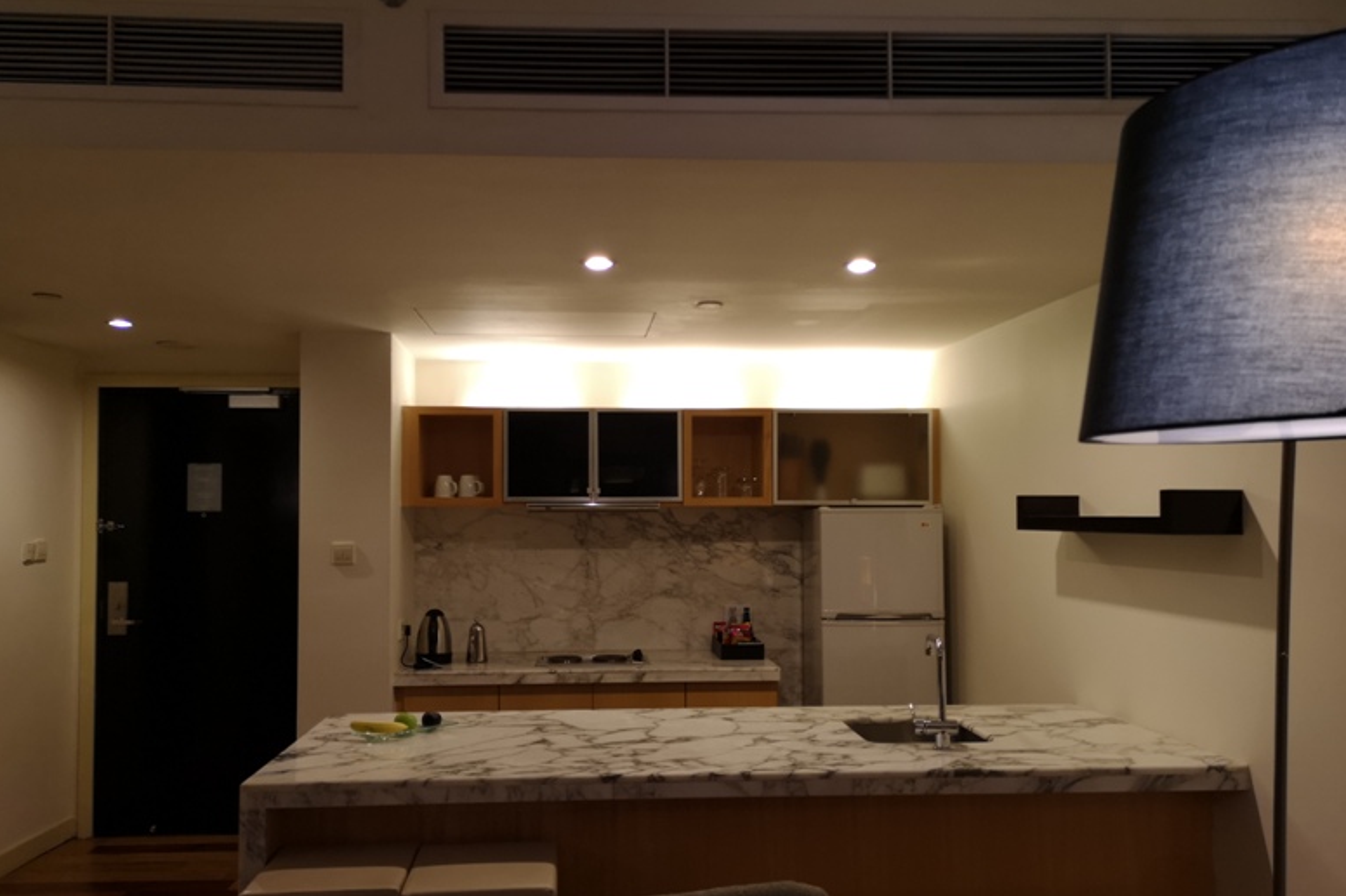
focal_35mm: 29
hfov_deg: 63.7
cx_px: 657
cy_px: 486
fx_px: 1084
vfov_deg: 44.9
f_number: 1.8
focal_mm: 3.95
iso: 160
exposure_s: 1/33.3
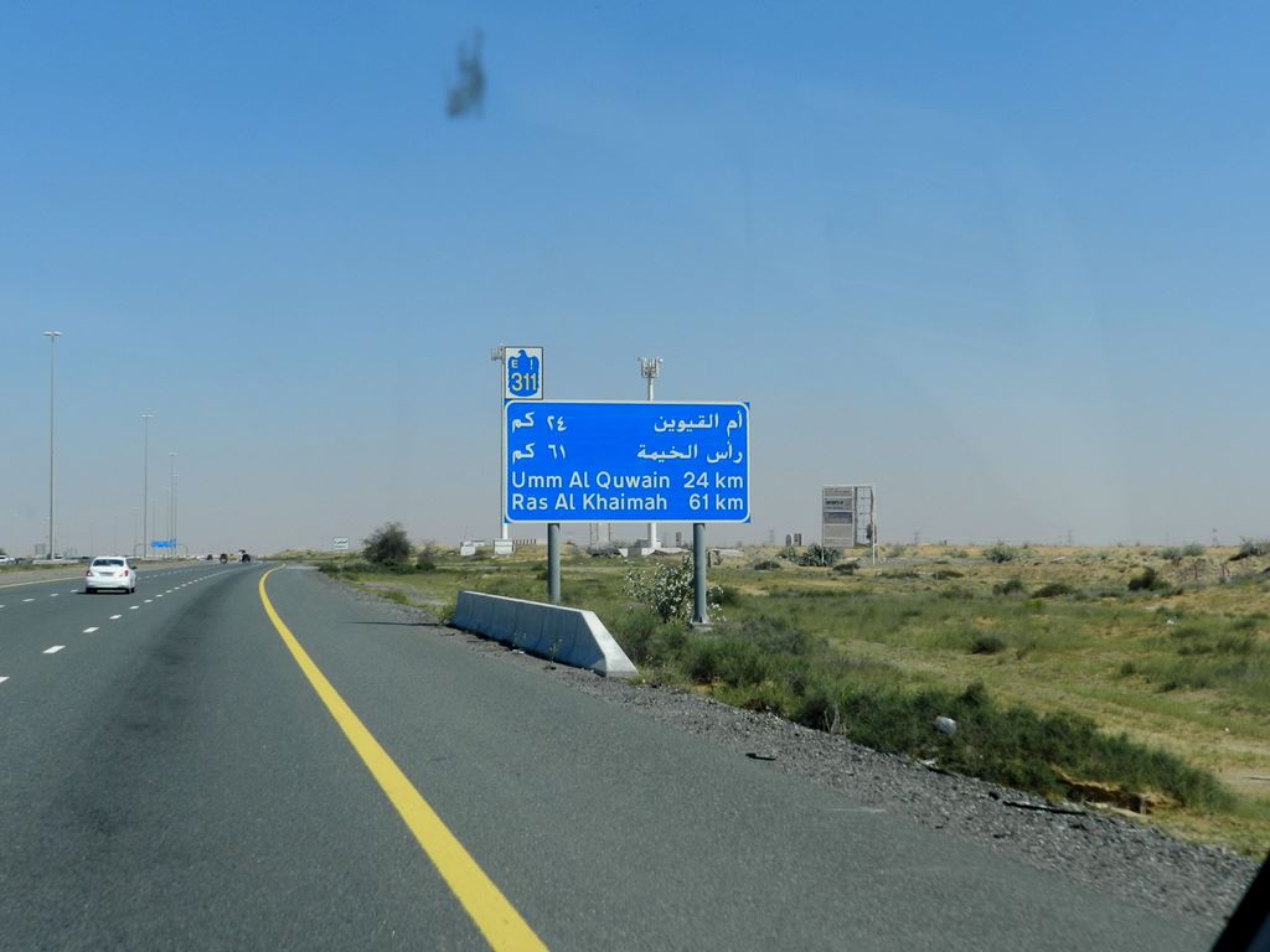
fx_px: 1688
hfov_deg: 41.2
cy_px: 476
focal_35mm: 46
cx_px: 635
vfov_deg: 31.5
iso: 160
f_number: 5
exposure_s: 1/640
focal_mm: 8.1
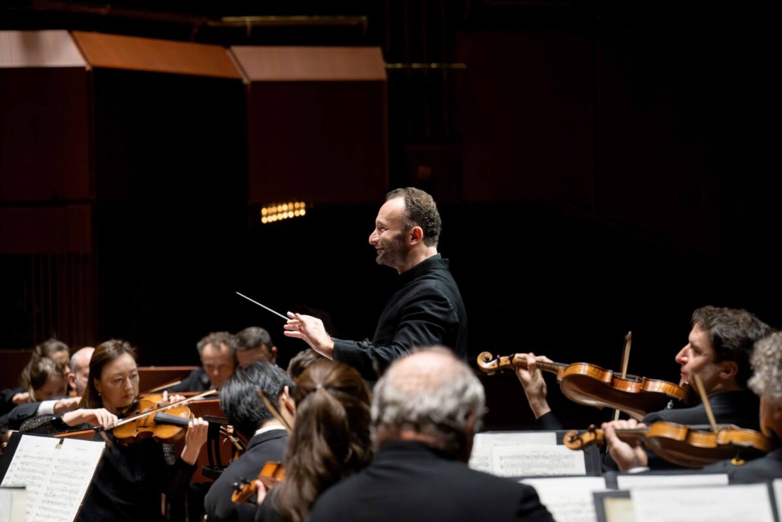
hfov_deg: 15.8
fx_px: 2824
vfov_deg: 10.5
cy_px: 261
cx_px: 391
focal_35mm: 130
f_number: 4.5
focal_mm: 130
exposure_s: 1/320
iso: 8000
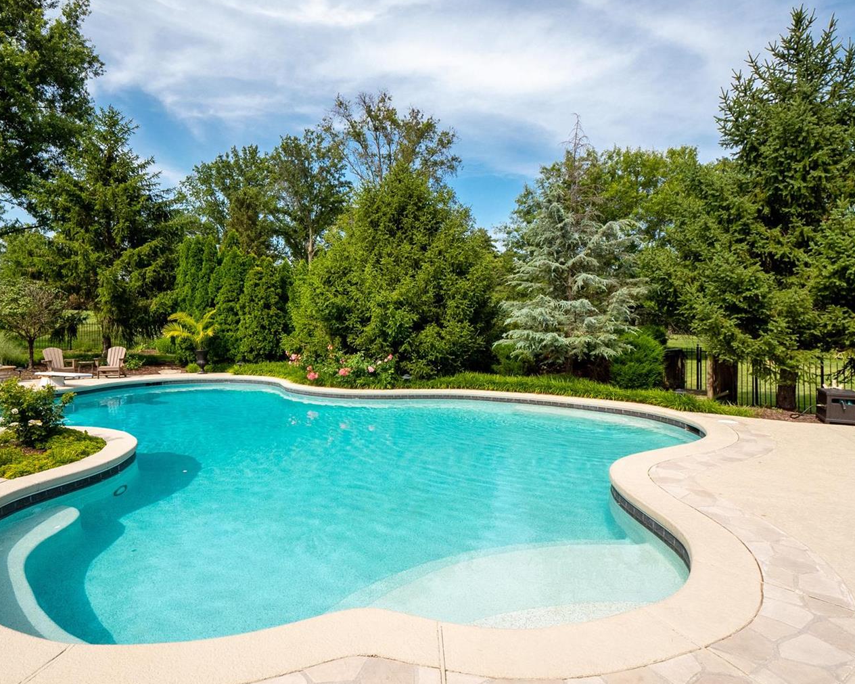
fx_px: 481
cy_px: 333
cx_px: 387
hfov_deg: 83.1
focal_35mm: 19
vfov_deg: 70.8
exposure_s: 1/640
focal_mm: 8
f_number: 8
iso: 400
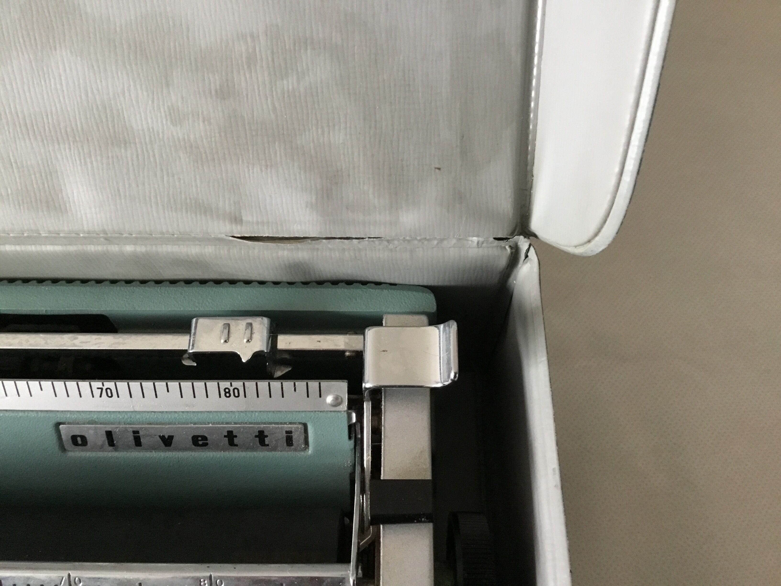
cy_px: 293
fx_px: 699
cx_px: 390
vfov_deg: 45.4
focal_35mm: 31
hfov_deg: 58.4
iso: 200
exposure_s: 1/17
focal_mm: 3.3
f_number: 2.4
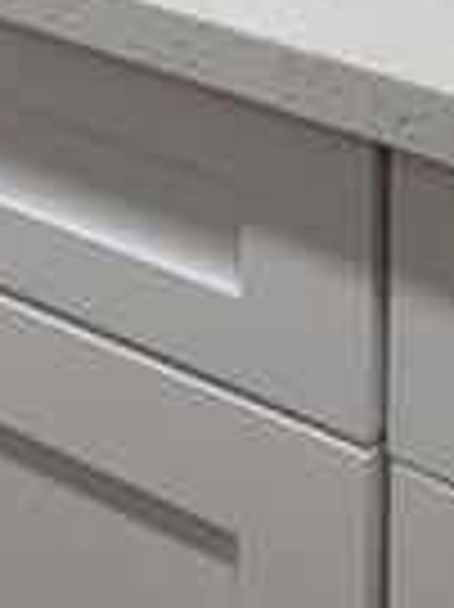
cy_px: -531
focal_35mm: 123
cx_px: -126
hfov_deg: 11.7
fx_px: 2154
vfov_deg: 14.0
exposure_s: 1/120
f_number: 1.8
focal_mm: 5.4
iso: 200
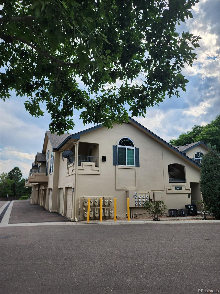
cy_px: 147
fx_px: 195
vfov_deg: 73.9
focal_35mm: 23
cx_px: 110
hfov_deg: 58.9
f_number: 1.8
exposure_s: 1/636
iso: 12
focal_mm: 6.4
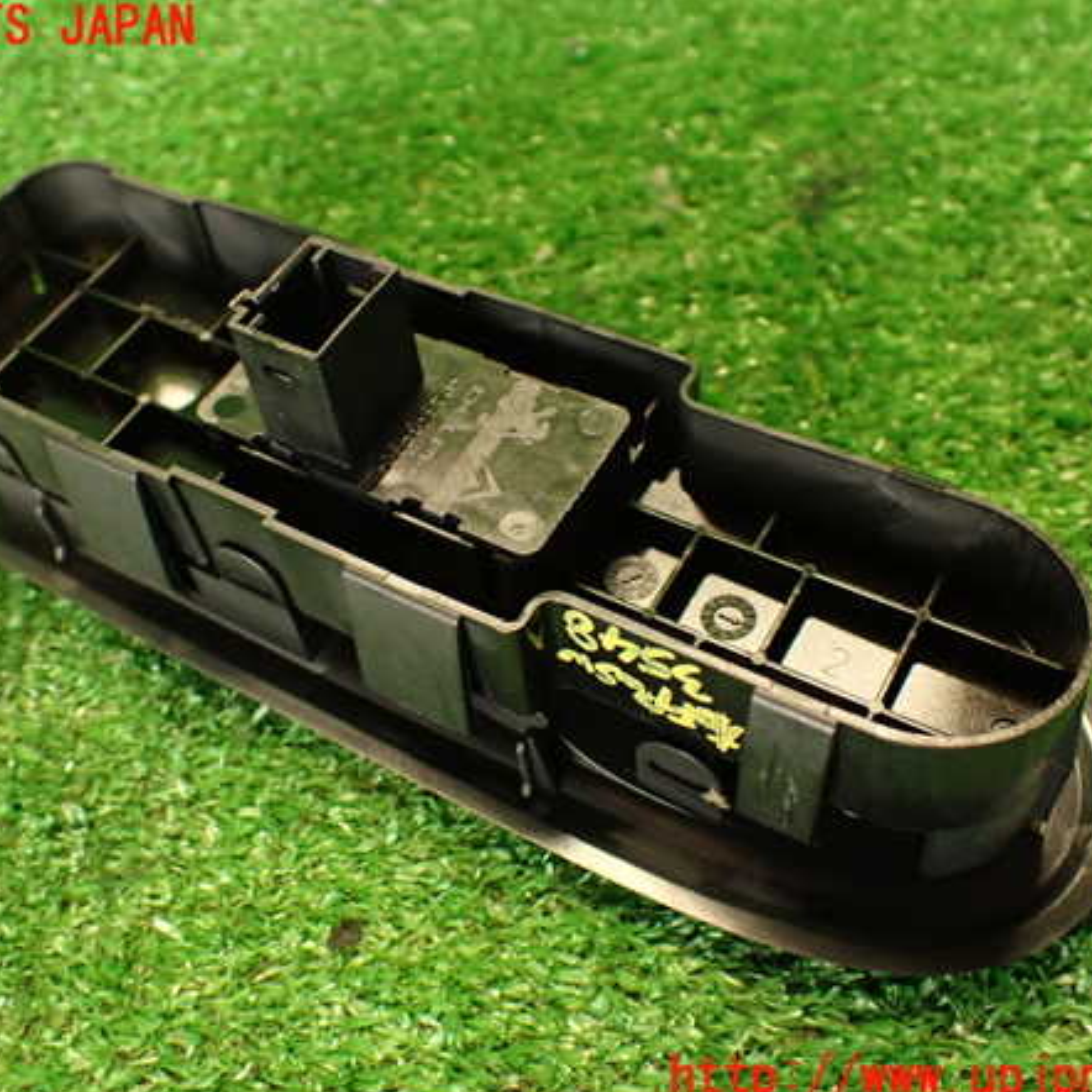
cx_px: 487
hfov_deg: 46.0
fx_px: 1285
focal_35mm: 36
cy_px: 553
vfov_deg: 46.0
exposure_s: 1/30
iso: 500
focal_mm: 5.4
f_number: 2.3
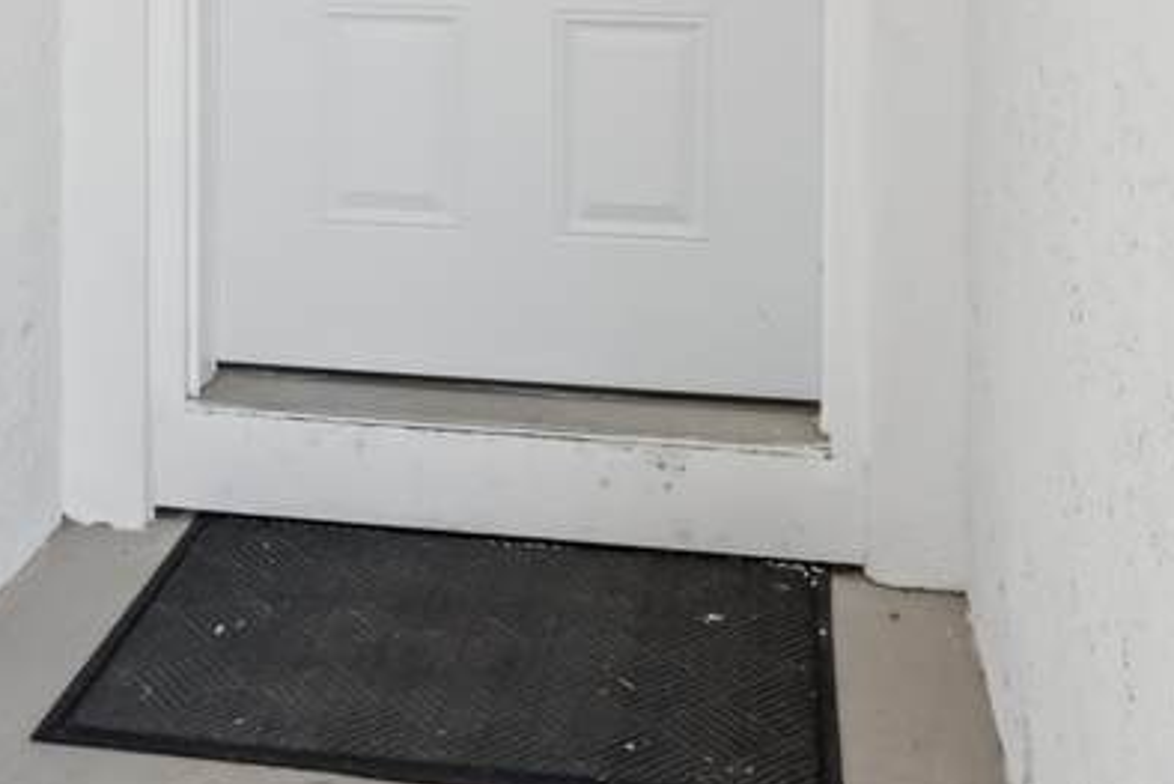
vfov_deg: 22.9
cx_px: 495
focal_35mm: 52
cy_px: -261
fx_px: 1696
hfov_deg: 38.1
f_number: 9
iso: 100
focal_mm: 16
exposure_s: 1/20
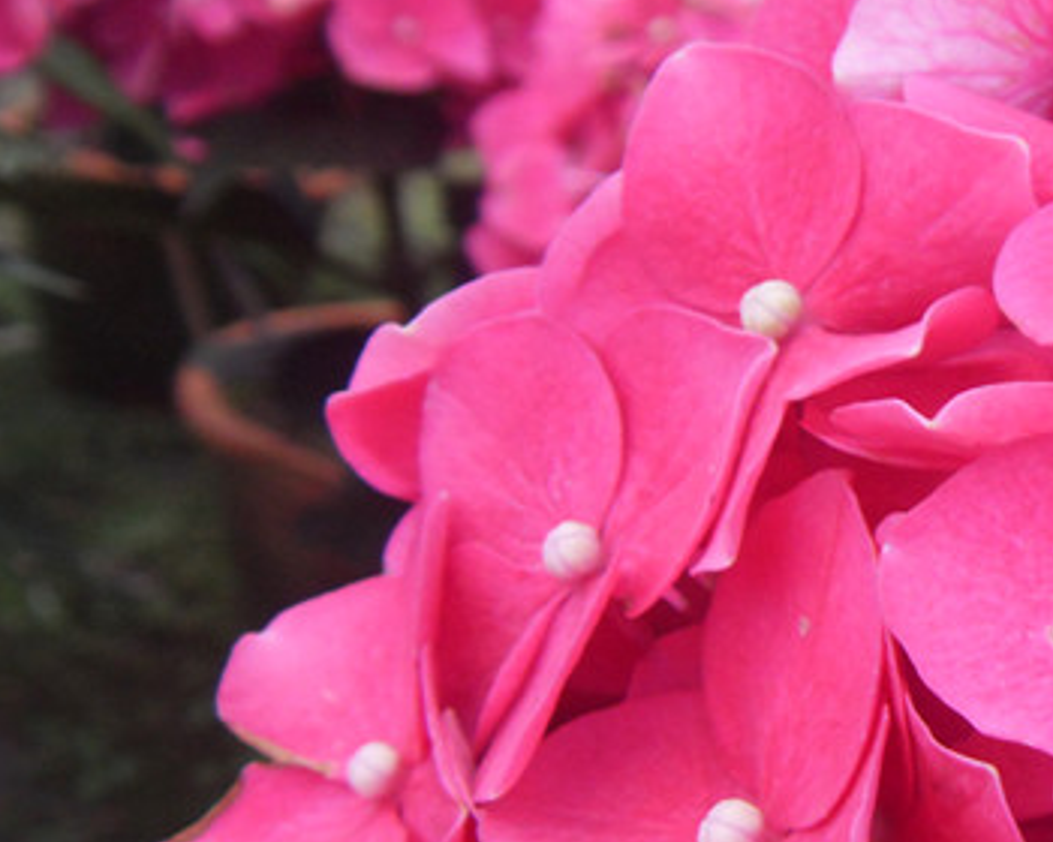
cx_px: 1101
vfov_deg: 17.7
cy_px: 469
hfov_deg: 21.1
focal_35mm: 87
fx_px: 2711
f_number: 3.5
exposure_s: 1/20
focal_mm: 6.6
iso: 200
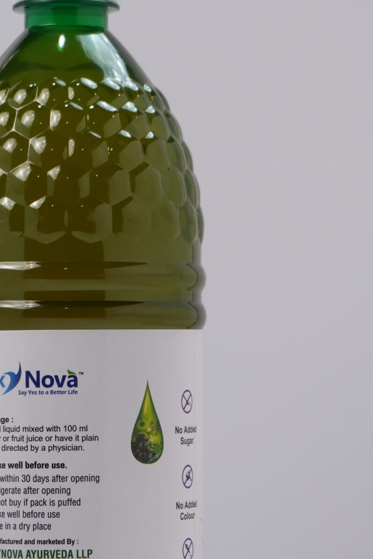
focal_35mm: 162
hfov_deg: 8.5
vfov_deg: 12.7
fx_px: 2518
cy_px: 321
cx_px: 62
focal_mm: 50
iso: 250
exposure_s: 1/125
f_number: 6.7
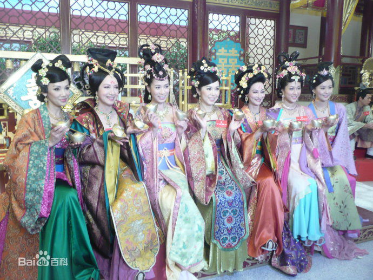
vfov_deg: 46.8
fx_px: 323
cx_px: 186
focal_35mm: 30
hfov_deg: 60.0
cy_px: 140
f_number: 3.4
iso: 200
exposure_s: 1/13
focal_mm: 4.9
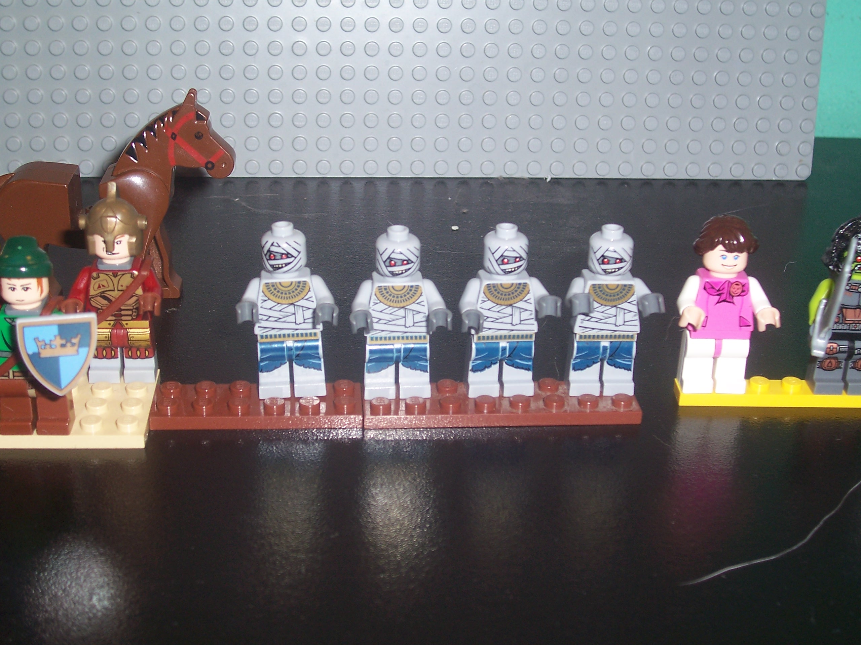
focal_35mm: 53
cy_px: 322
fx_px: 1318
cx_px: 430
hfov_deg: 36.2
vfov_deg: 27.5
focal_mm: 8.6
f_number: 3.4
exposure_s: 1/60
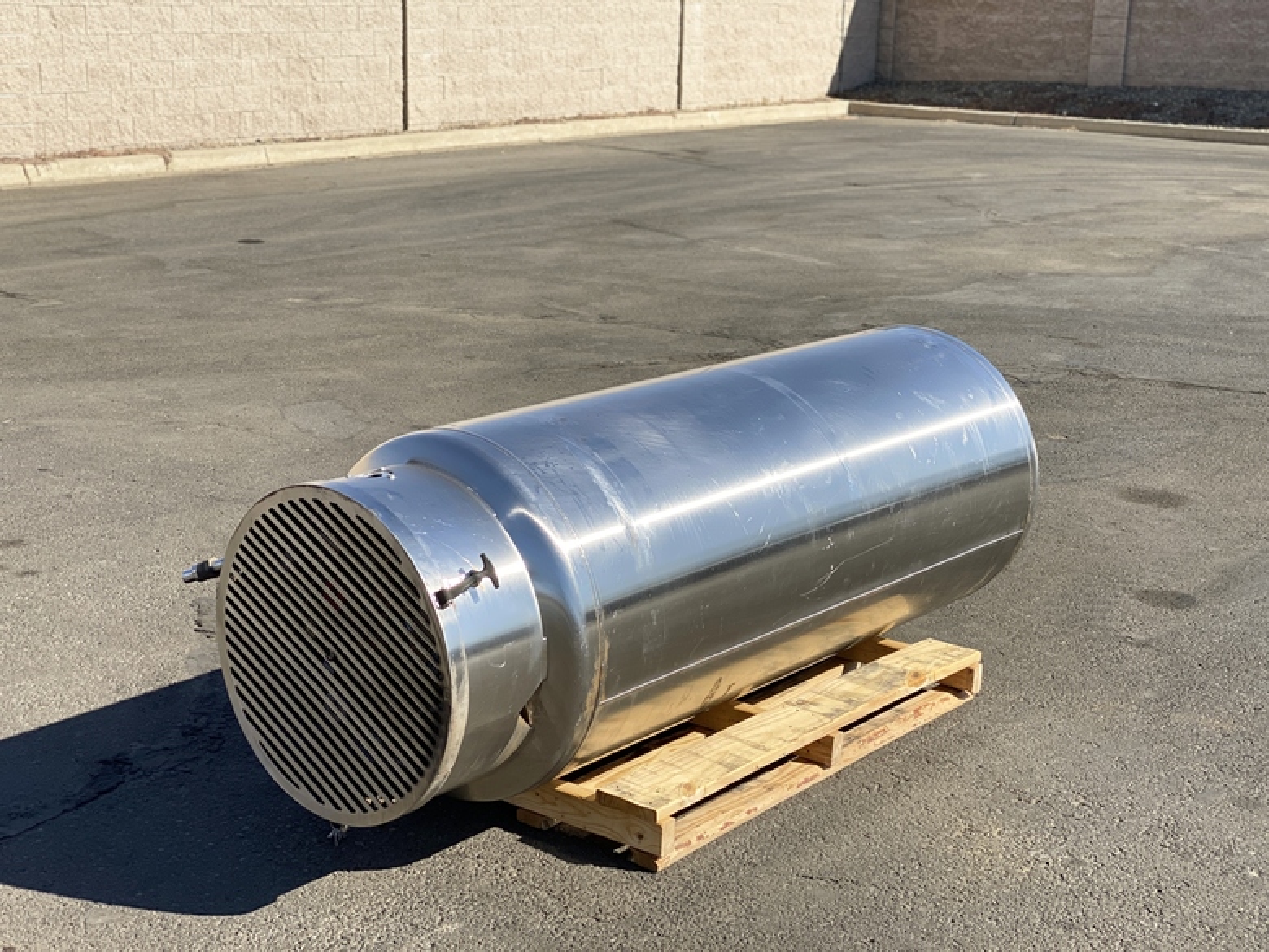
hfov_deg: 36.8
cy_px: 476
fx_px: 1906
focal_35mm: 52
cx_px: 634
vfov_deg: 28.0
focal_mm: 6
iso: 20
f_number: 2
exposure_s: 1/1453
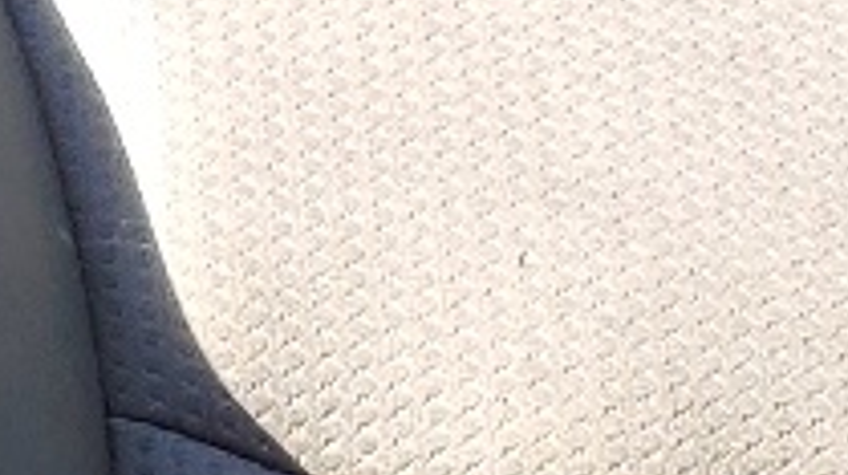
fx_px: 4874
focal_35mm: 217
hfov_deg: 9.3
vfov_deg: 5.5
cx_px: -872
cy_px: -406
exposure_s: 1/175
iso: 50
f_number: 1.5
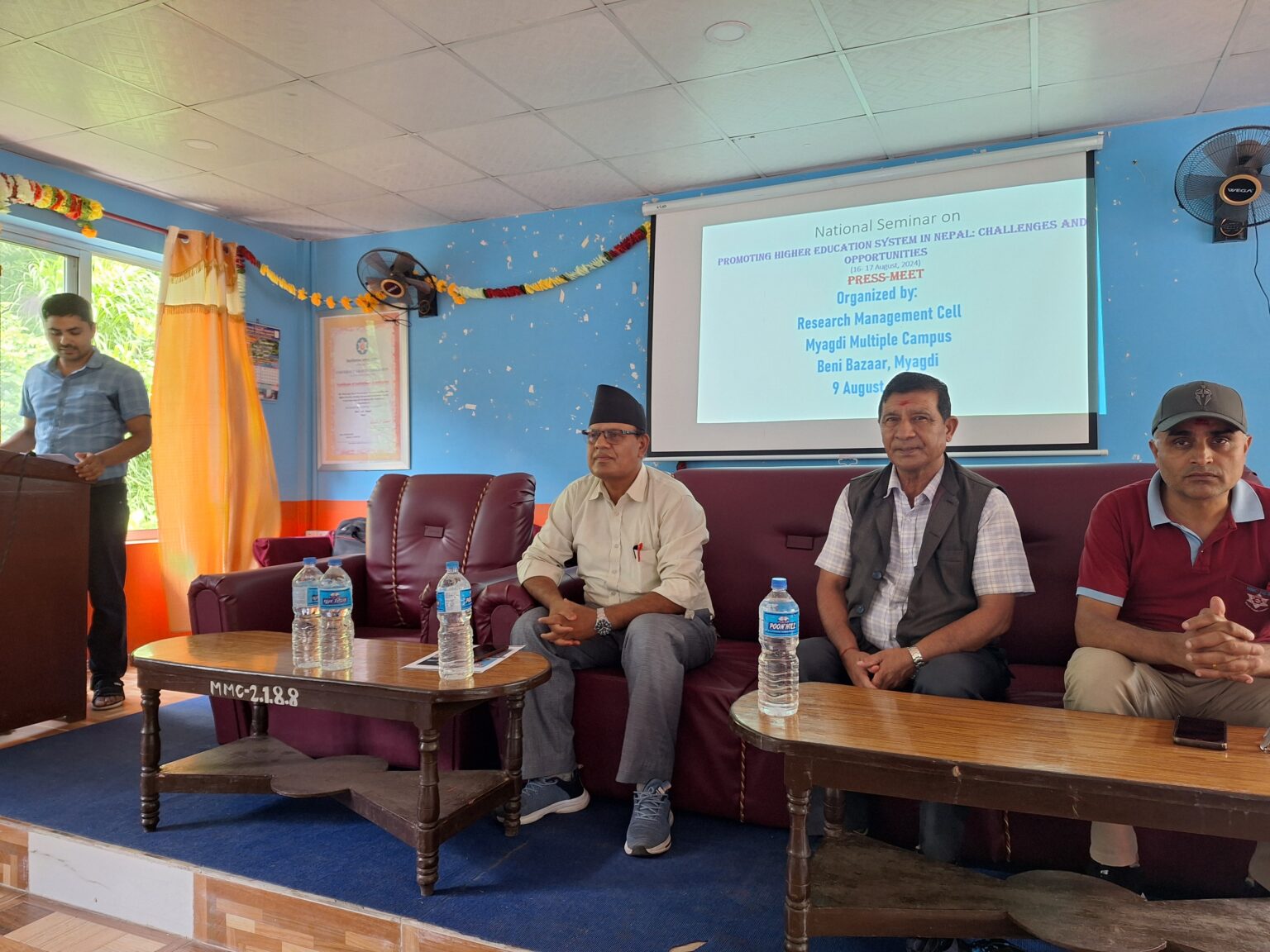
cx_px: 635
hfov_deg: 73.9
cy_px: 476
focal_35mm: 23
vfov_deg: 58.9
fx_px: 844
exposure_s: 1/50
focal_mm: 5.54
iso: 125
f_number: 1.8
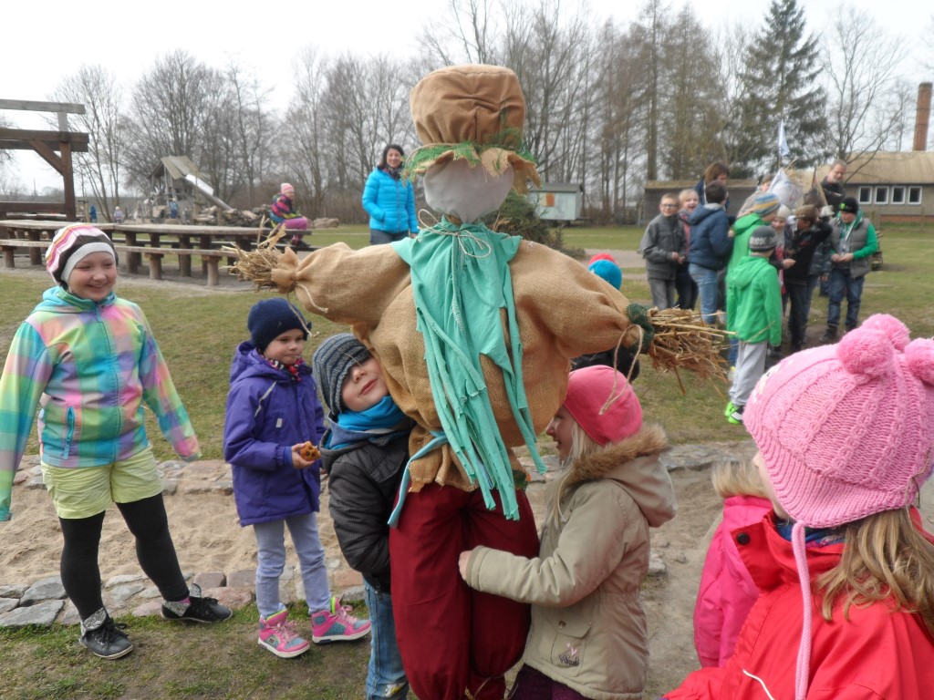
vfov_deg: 49.7
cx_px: 467
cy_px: 350
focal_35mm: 28
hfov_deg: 63.4
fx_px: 755
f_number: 3.1
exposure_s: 1/350
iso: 80
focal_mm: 4.9
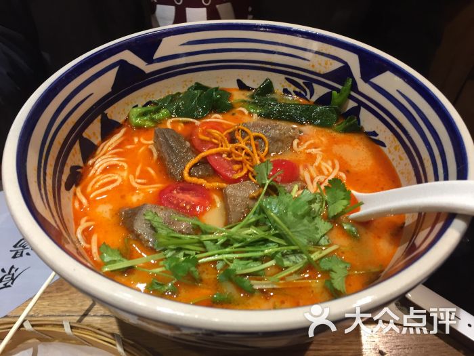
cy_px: 178
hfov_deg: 61.7
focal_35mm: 29
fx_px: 397
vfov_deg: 48.2
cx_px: 237
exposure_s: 1/33
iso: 100
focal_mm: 4.15
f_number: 2.2
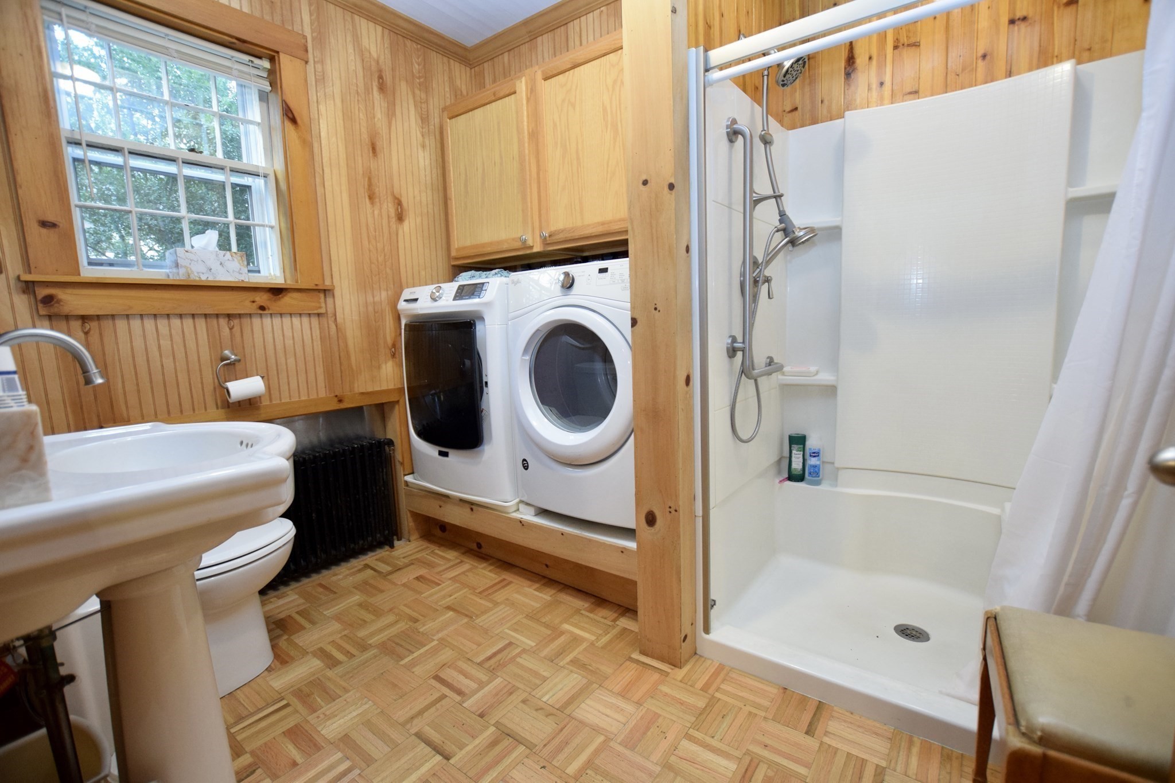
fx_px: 490
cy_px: 392
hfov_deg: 100.4
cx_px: 588
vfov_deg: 77.3
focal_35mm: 15
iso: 1600
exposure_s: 1/60
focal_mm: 10
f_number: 3.5
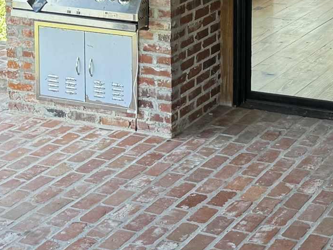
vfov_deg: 13.6
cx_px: 243
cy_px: -51
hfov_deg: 18.4
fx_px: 1020
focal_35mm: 106
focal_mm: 6.76
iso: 100
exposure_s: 1/368
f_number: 1.78
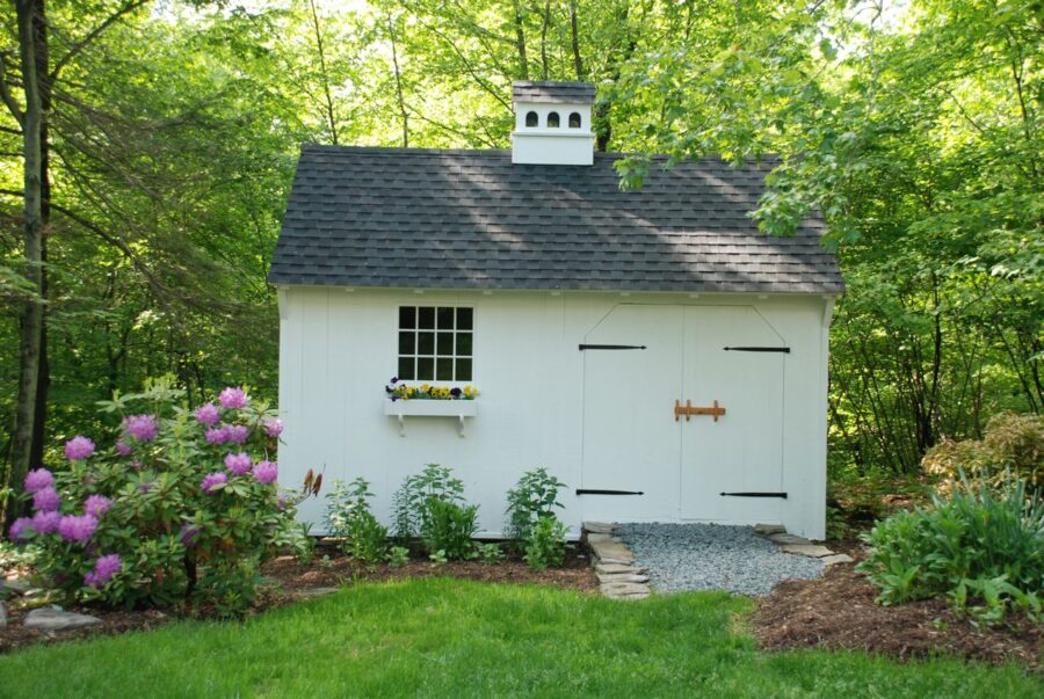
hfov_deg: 42.3
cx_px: 522
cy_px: 350
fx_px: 1350
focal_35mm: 46
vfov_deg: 29.0
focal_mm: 31
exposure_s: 1/80
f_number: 4.5
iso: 200
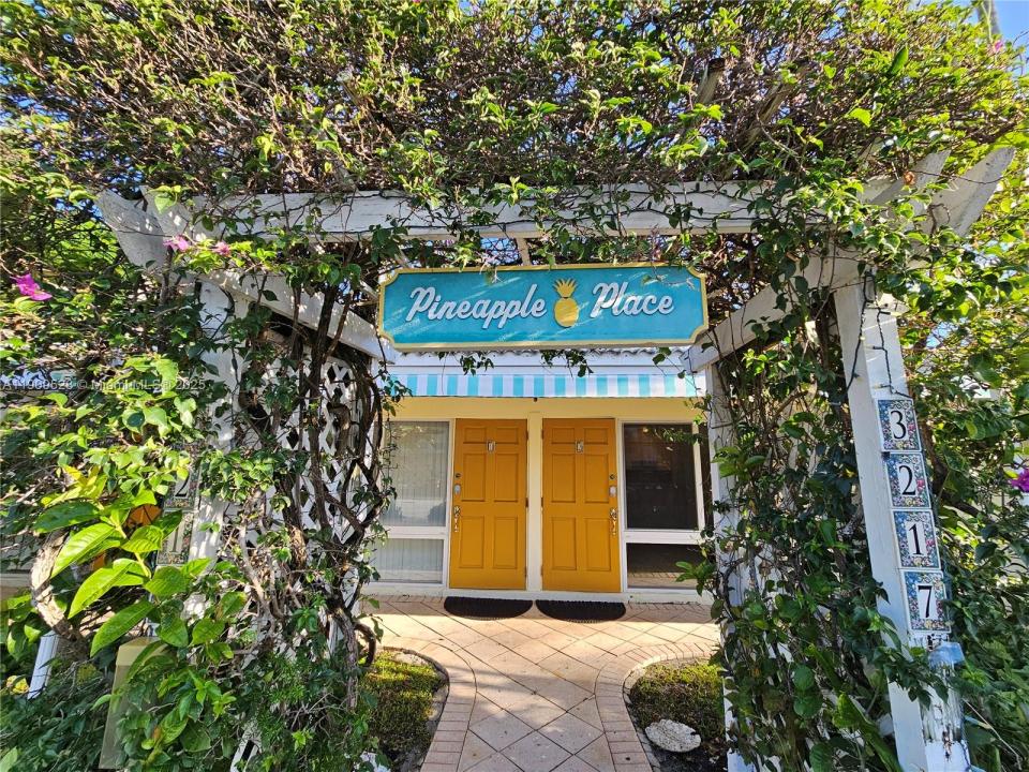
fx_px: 386
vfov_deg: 89.9
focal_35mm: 13
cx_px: 514
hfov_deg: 106.2
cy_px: 386
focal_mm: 2.2
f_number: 2.2
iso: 50
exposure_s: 1/316
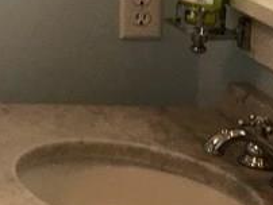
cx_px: -369
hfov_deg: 11.3
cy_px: -125
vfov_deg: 9.7
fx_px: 1161
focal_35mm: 147
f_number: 2.2
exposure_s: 1/60
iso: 32
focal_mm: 4.15
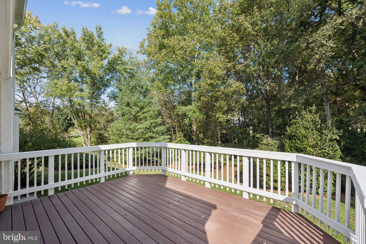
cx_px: 183
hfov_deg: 96.7
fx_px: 163
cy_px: 122
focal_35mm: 16
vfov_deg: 73.7
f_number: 9
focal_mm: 16
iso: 800
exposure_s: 1/800
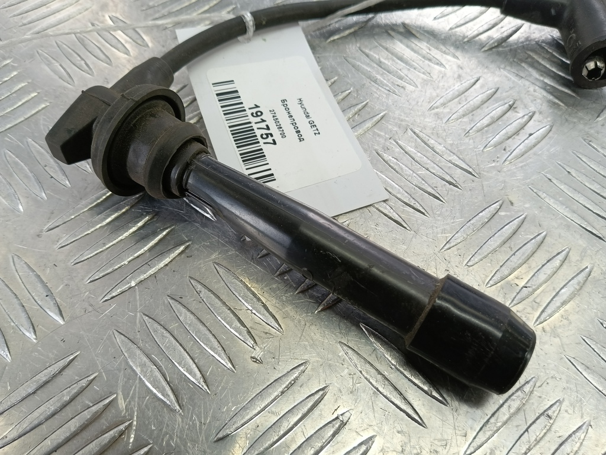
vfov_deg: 58.9
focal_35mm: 23
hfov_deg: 73.9
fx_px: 403
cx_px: 303
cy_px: 228
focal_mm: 4.11
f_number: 1.6
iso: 86
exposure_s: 1/50
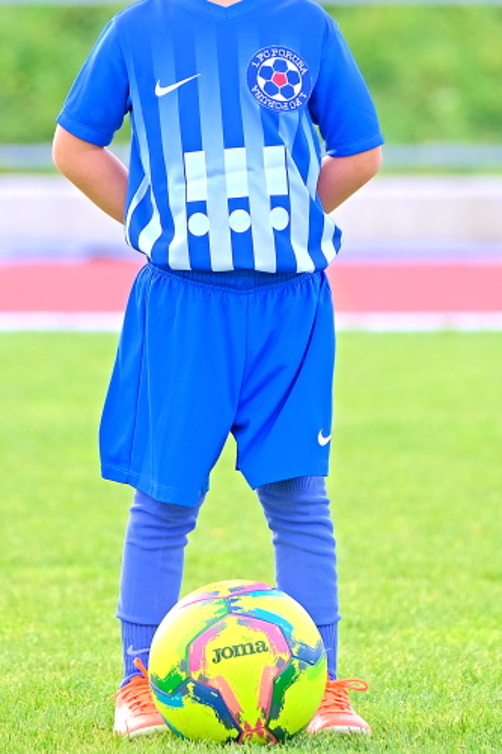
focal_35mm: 261
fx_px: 5463
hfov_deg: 5.3
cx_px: 206
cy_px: 269
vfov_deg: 7.9
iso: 320
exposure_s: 1/350
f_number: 2.8
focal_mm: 124.3
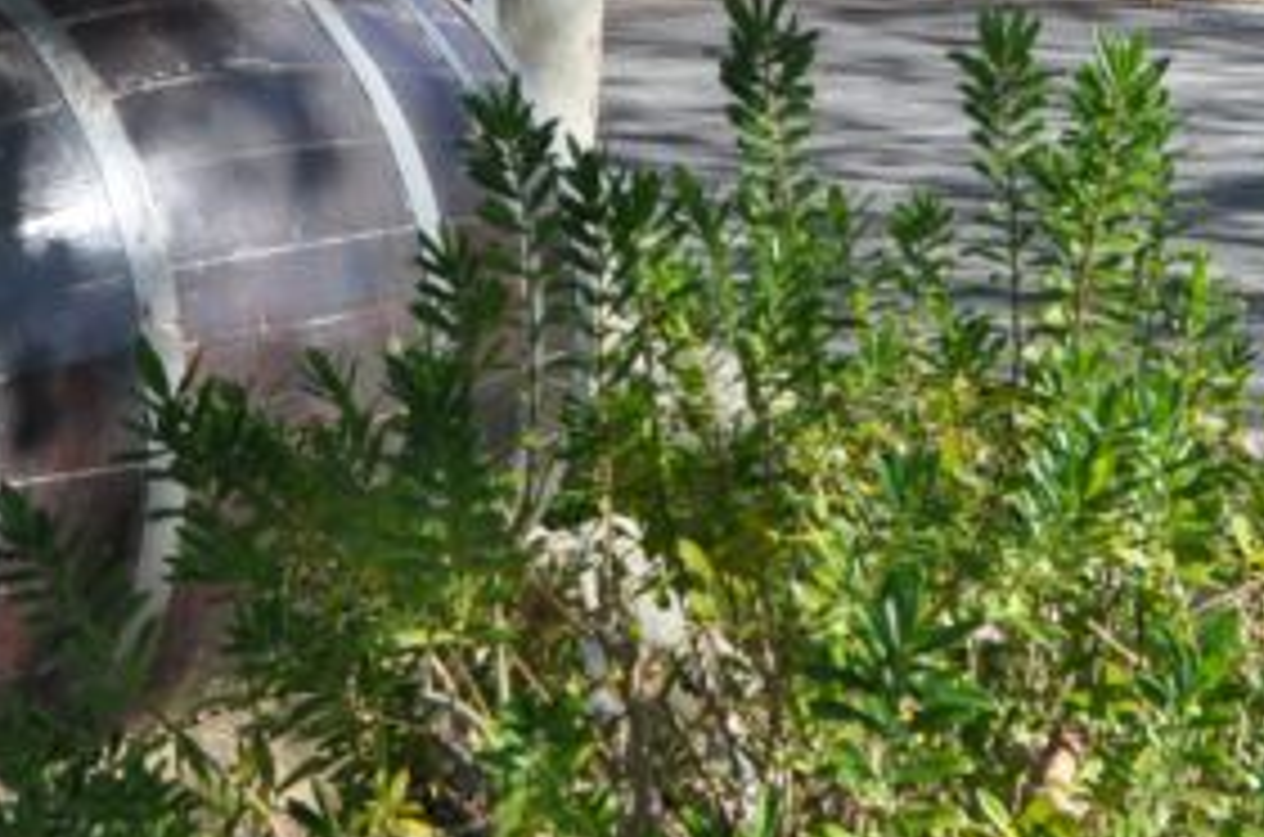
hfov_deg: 21.7
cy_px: -326
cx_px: 702
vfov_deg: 13.8
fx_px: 3293
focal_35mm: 94
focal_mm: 22
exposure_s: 1/250
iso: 200
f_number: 8
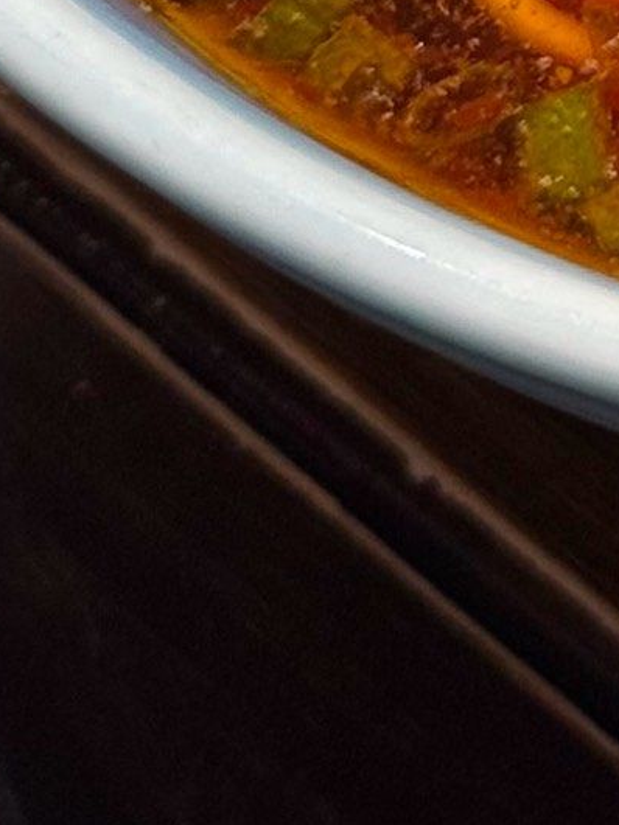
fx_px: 5891
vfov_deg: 7.6
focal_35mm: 247
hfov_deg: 5.9
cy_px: -1001
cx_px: 1277
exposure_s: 1/50
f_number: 1.78
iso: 100
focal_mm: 6.76
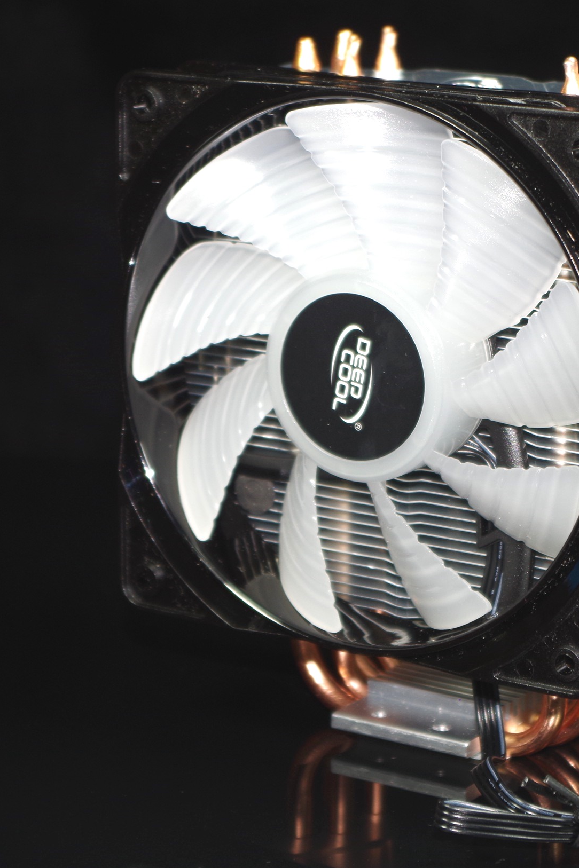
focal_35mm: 124
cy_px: 434
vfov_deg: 16.5
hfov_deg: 11.0
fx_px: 2991
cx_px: 443
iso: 200
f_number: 5.6
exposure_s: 1/40
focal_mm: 55
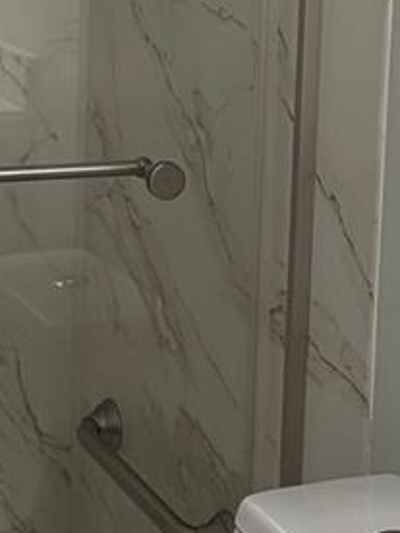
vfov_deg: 17.0
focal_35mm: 113
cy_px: 2
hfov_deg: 12.1
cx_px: -319
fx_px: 1741
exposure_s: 1/60
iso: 125
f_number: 1.6
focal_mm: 5.96
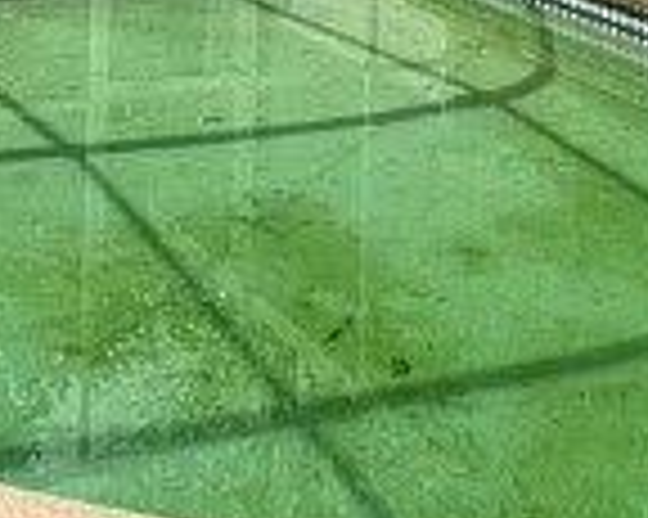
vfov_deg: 13.8
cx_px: 558
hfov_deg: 19.5
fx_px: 1859
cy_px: -473
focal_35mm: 97
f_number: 2.2
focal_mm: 2.22
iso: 50
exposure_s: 1/1464
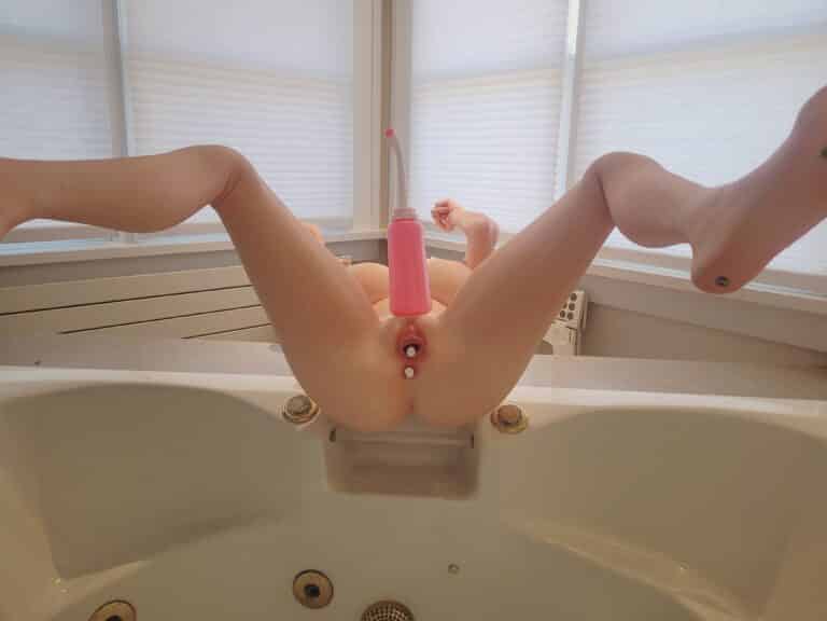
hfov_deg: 67.3
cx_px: 414
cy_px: 310
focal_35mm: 26
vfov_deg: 53.1
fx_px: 621
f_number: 1.8
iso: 100
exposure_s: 1/120
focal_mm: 5.4
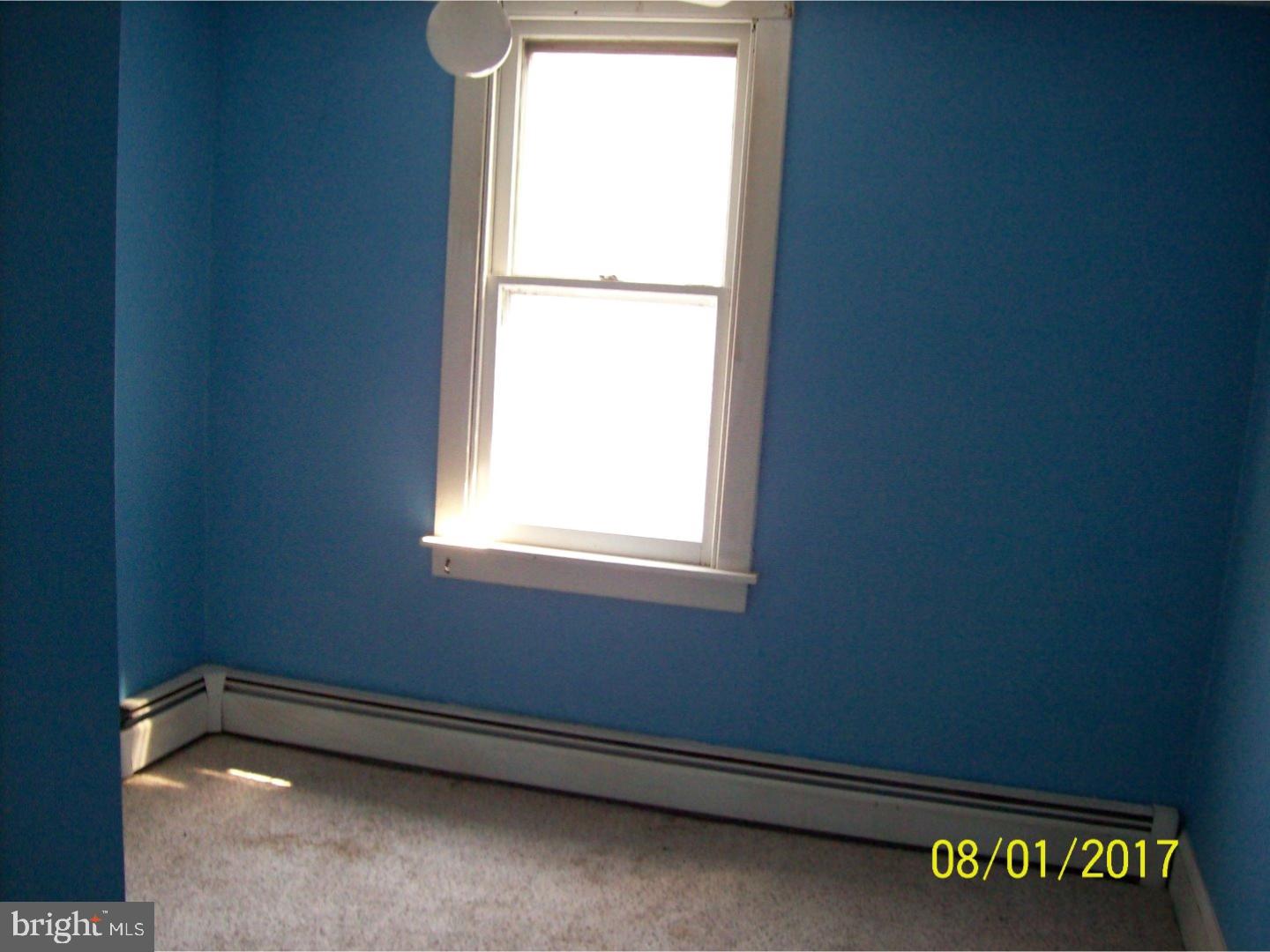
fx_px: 1321
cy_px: 476
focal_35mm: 36
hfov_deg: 51.4
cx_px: 635
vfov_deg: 39.7
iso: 200
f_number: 2.7
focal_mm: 6
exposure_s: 1/64
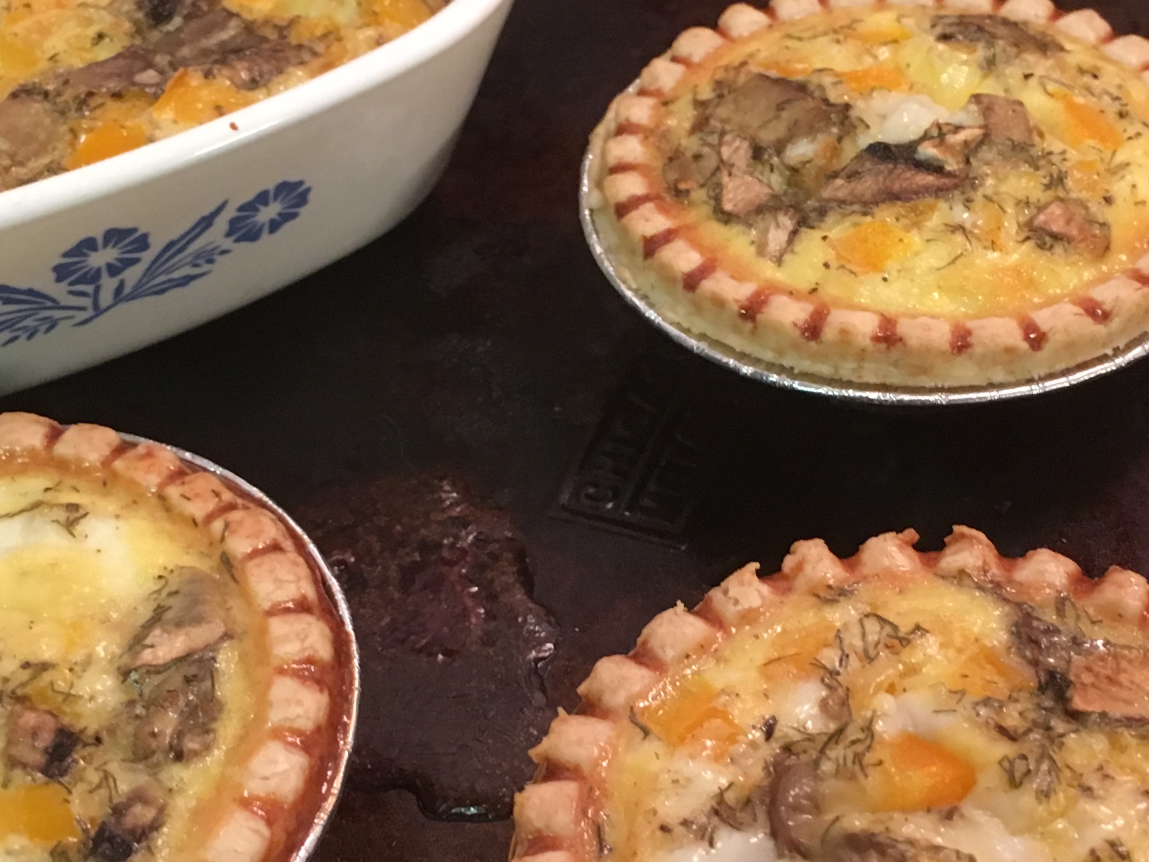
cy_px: 450
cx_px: 674
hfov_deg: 30.2
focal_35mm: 64
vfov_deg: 22.9
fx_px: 2124
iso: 200
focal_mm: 4.15
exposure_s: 1/24
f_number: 2.2
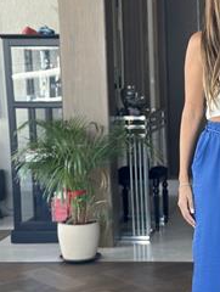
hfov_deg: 14.4
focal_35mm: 101
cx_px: 229
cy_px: 184
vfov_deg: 19.4
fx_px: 853
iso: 125
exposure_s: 1/74
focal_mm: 6.86
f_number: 1.78
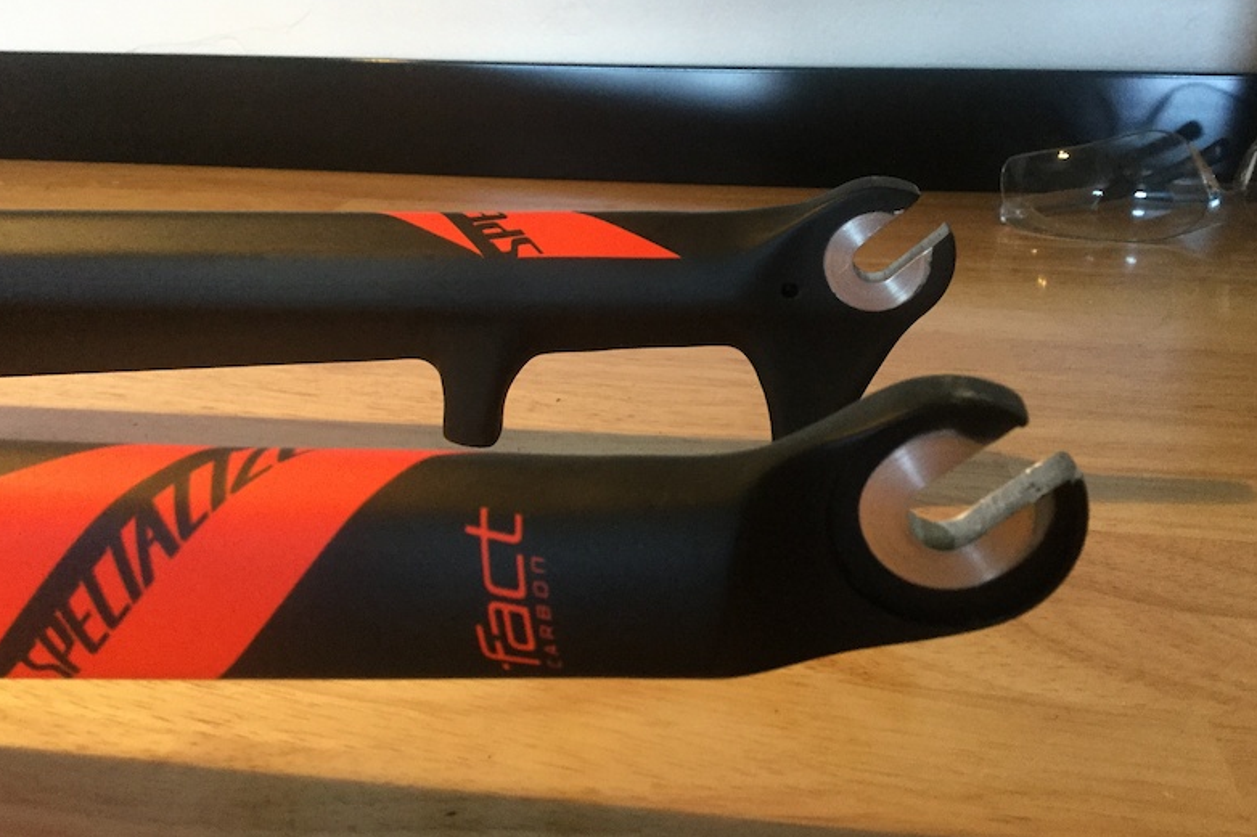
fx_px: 1152
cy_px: 361
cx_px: 620
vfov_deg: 39.9
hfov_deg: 57.2
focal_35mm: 33
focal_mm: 3.3
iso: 200
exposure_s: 1/33
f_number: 2.4
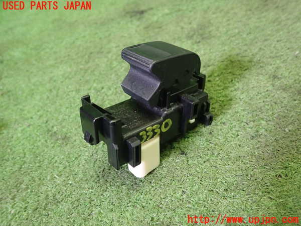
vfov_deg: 46.8
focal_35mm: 30
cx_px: 150
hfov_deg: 60.0
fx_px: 261
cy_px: 113
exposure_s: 1/125
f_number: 2.3
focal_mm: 5.5
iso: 800
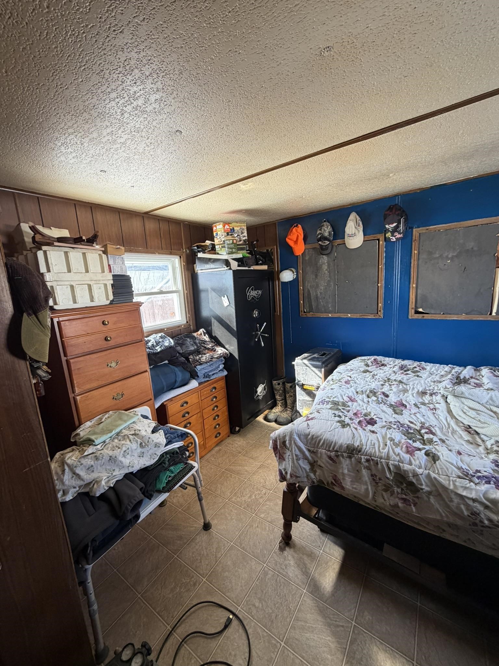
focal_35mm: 14
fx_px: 269
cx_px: 250
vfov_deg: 102.1
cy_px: 333
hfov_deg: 85.7
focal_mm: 2.22
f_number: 2.2
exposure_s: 1/121
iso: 200
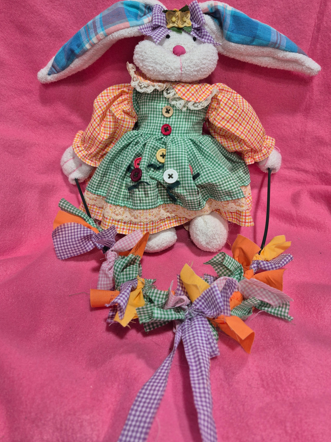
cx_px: 175
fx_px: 319
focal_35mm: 25
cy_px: 204
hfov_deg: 54.8
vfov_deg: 69.3
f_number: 1.8
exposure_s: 1/120
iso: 64
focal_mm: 5.4
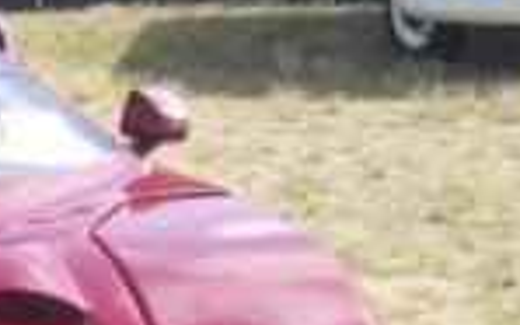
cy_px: 342
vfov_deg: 7.9
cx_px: -335
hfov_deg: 12.0
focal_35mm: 164
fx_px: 2323
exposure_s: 1/251
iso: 80
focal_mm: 6
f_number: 4.8
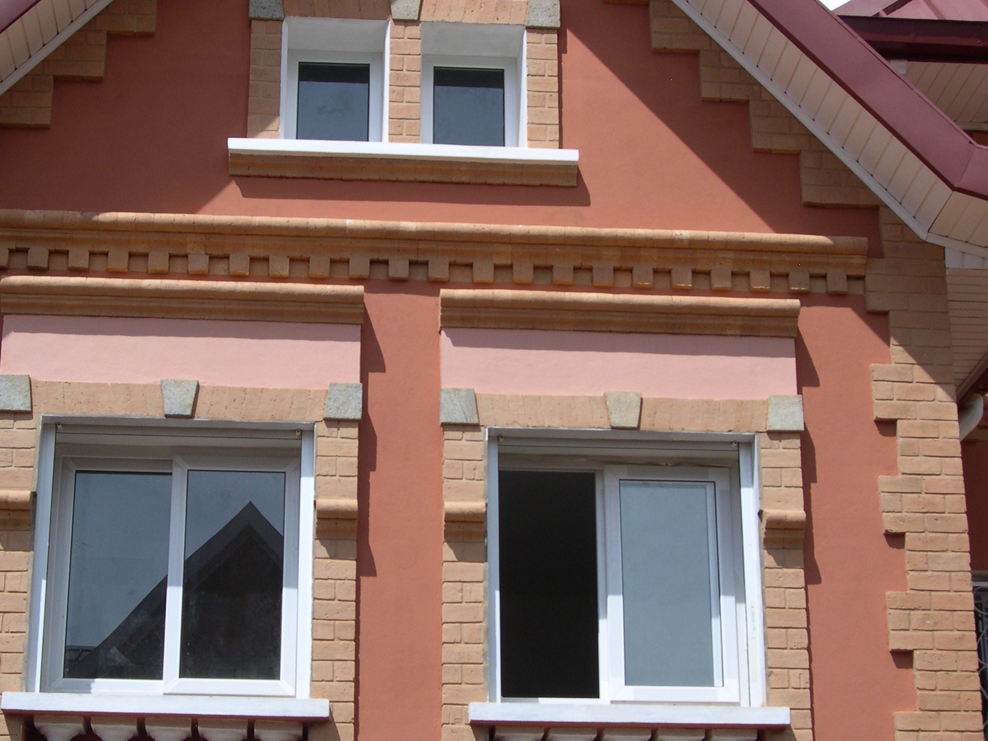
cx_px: 427
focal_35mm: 70
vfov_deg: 21.0
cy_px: 419
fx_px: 1998
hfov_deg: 27.7
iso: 100
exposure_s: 1/176
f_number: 9.2
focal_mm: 12.2
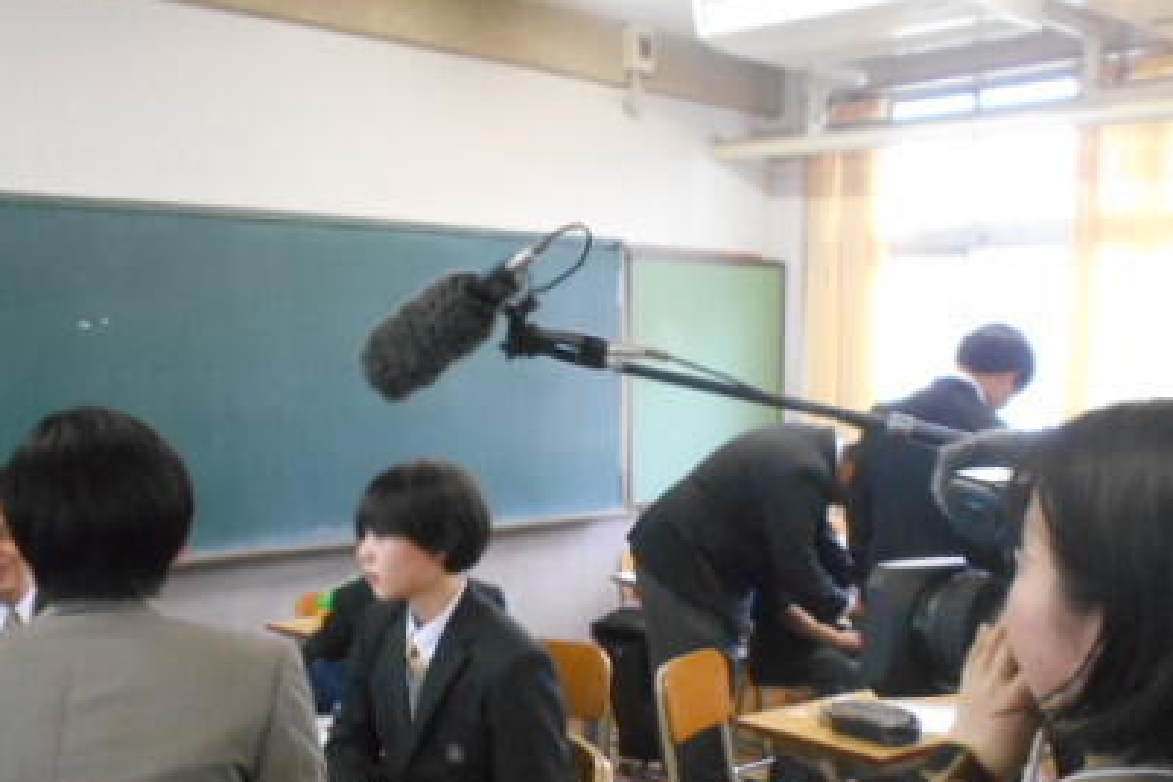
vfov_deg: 30.3
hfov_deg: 45.3
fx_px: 1401
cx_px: 668
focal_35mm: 43
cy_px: 639
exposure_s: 1/40
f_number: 3.2
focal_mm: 4.6
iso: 800
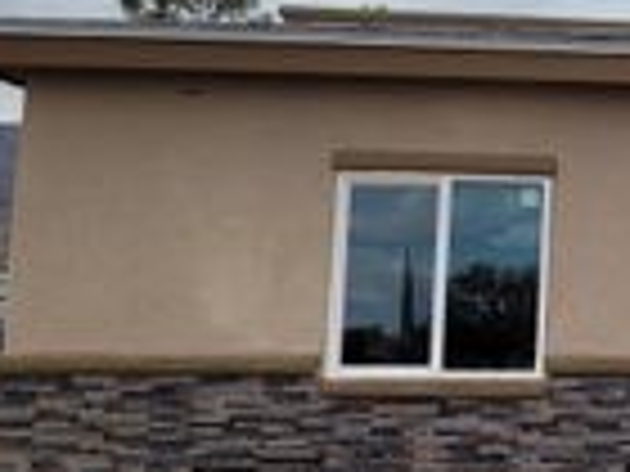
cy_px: 155
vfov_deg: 15.9
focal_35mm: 93
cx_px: 1012
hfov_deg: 18.2
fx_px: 1693
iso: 40
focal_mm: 5.4
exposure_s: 1/2099
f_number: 1.8
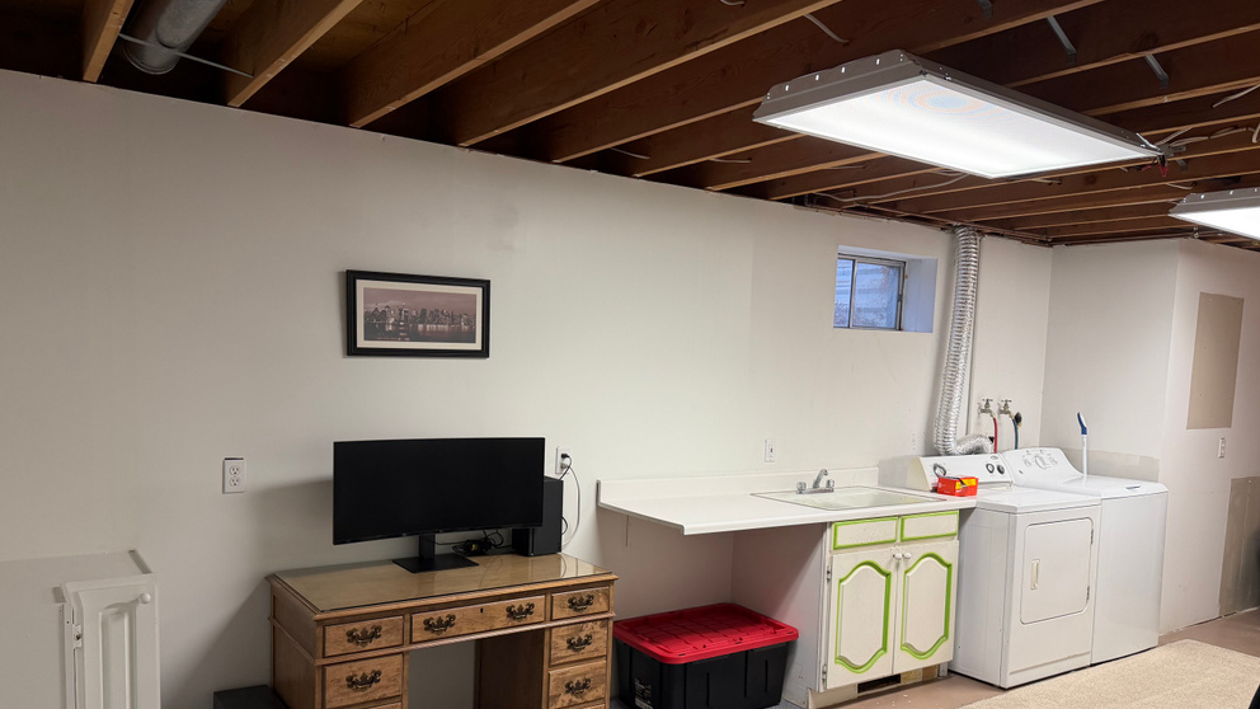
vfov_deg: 42.5
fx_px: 902
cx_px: 627
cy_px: 450
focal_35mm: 27
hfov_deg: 69.9
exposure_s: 1/120
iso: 200
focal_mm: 6.76
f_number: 1.78
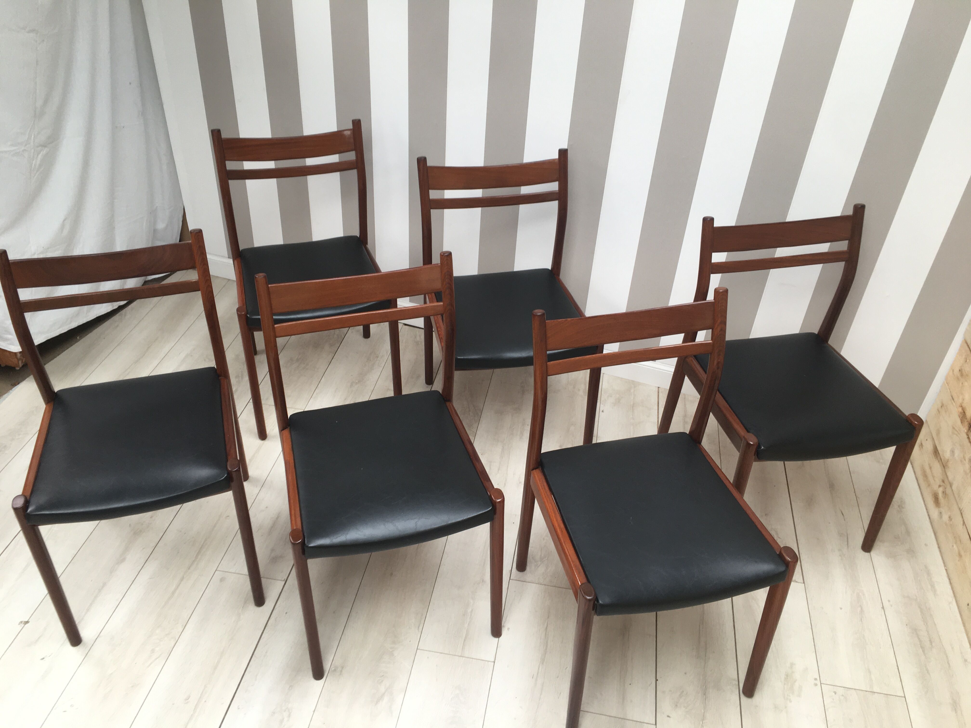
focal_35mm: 29
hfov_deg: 61.7
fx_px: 813
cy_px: 364
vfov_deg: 48.2
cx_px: 486
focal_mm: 4.15
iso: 32
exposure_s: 1/50
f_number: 2.2
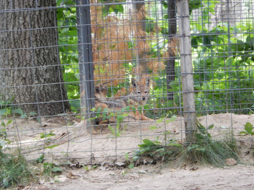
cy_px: 95
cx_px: 127
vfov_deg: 2.7
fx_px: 4036
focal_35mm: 550
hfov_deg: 3.6
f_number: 6.3
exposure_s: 1/60
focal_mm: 99
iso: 400
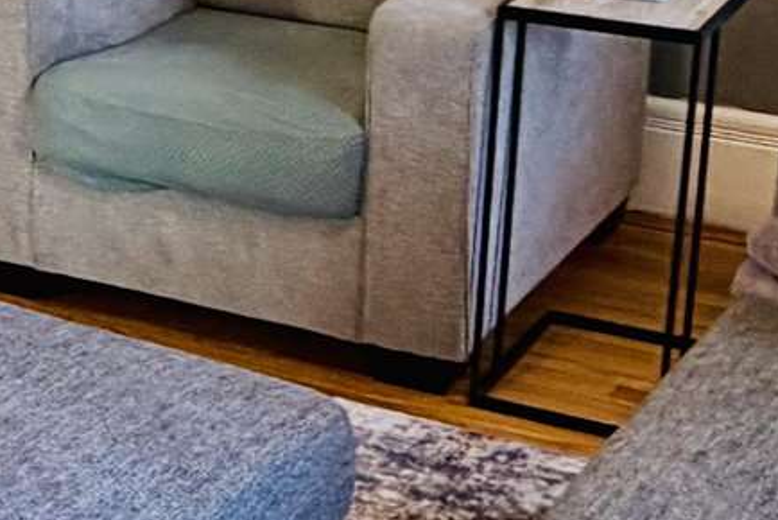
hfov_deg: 19.1
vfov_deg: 13.3
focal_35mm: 103
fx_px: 2227
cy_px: 118
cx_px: -47
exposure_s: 1/60
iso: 200
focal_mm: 2.22
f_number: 2.2
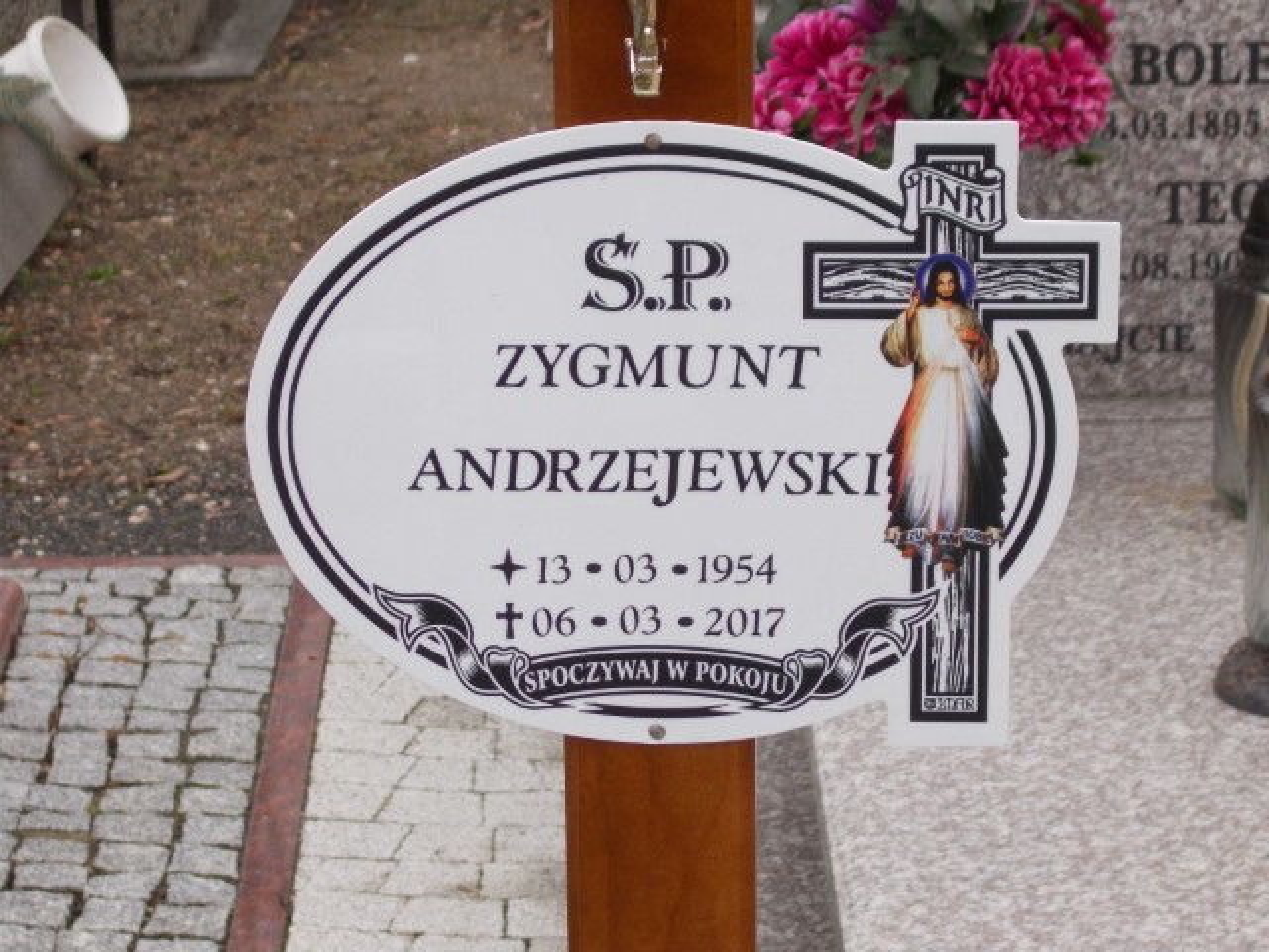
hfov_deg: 15.2
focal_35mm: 130
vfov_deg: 11.4
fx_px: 4766
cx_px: 634
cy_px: 476
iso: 125
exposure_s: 1/60
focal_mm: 23
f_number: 6.5
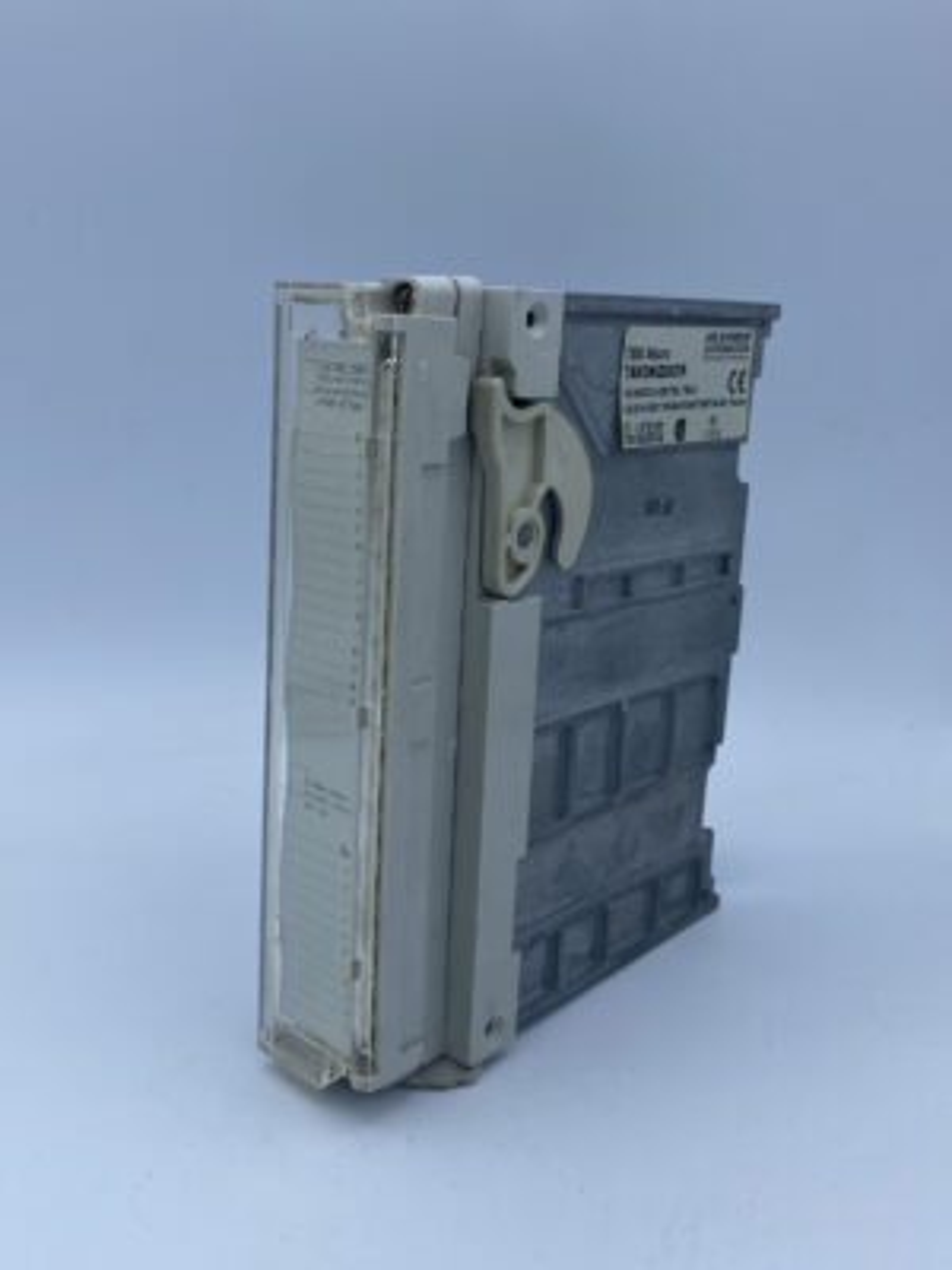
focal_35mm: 26
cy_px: 635
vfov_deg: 67.3
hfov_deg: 53.1
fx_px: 953
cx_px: 476
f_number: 1.8
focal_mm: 4.25
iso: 32
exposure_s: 1/1377
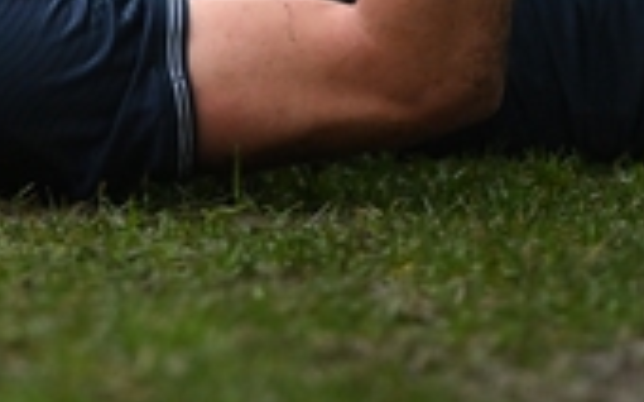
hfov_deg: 1.9
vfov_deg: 1.2
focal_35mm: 1079
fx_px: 18925
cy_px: -155
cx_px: -91
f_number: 2.8
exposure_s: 1/2000
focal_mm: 300
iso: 5600
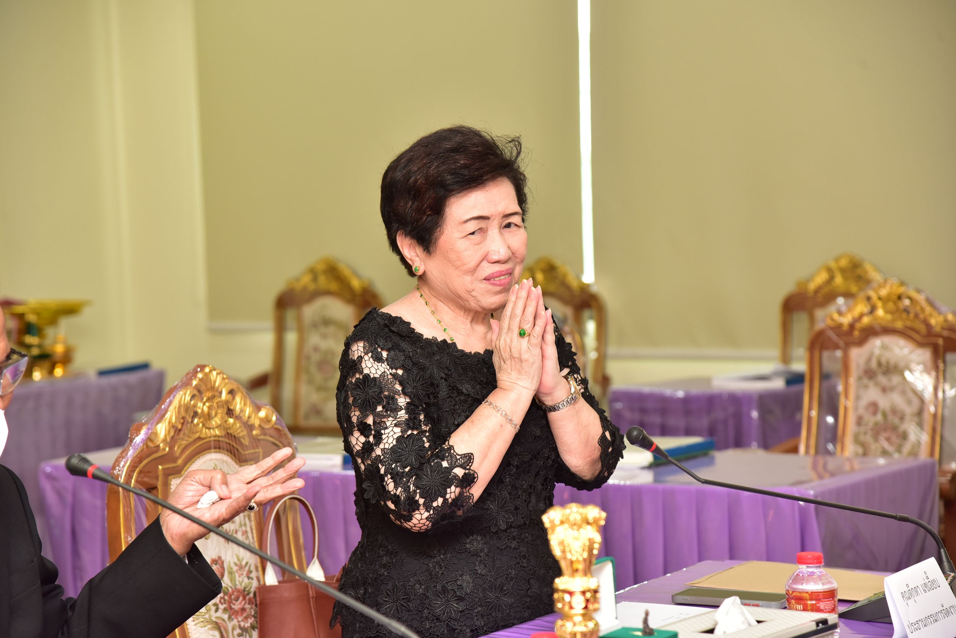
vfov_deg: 13.0
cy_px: 319
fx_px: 2789
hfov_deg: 19.5
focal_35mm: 105
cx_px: 478
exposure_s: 1/100
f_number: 5.6
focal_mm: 105
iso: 1000
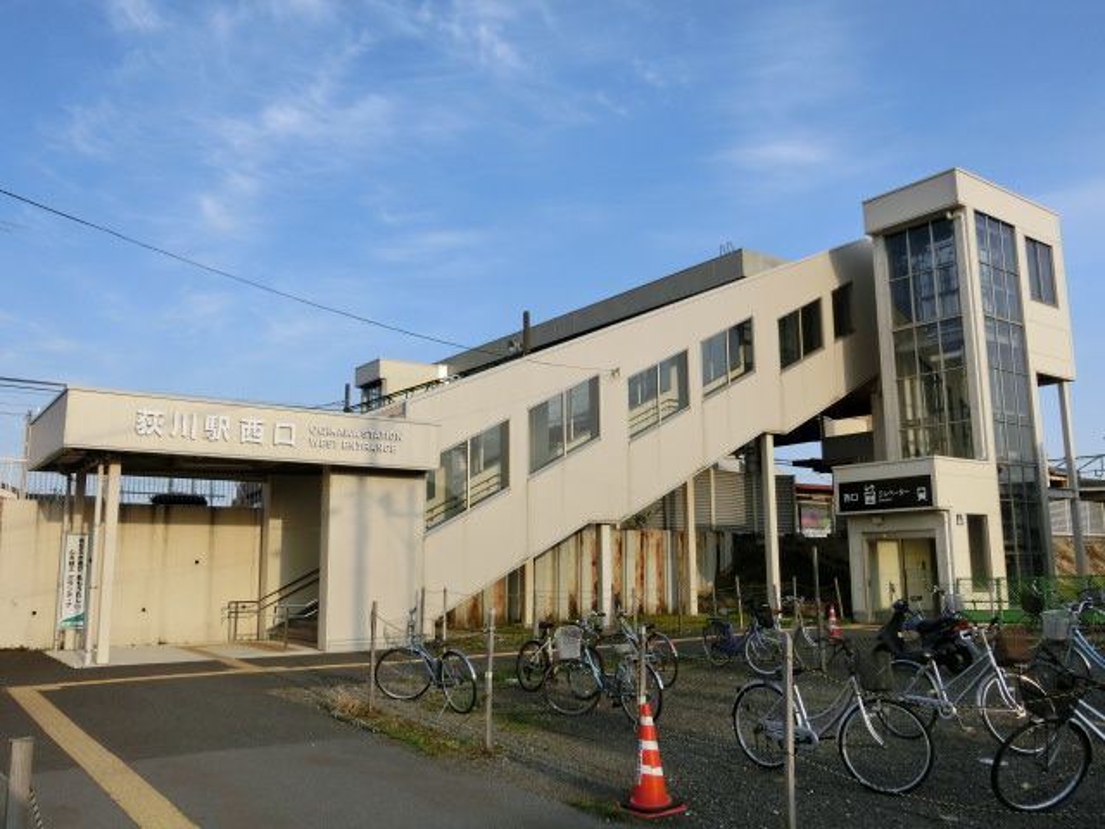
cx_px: 552
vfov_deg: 48.2
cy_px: 414
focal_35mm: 29
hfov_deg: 61.7
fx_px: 926
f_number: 3.7
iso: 80
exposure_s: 1/640
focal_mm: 5.2
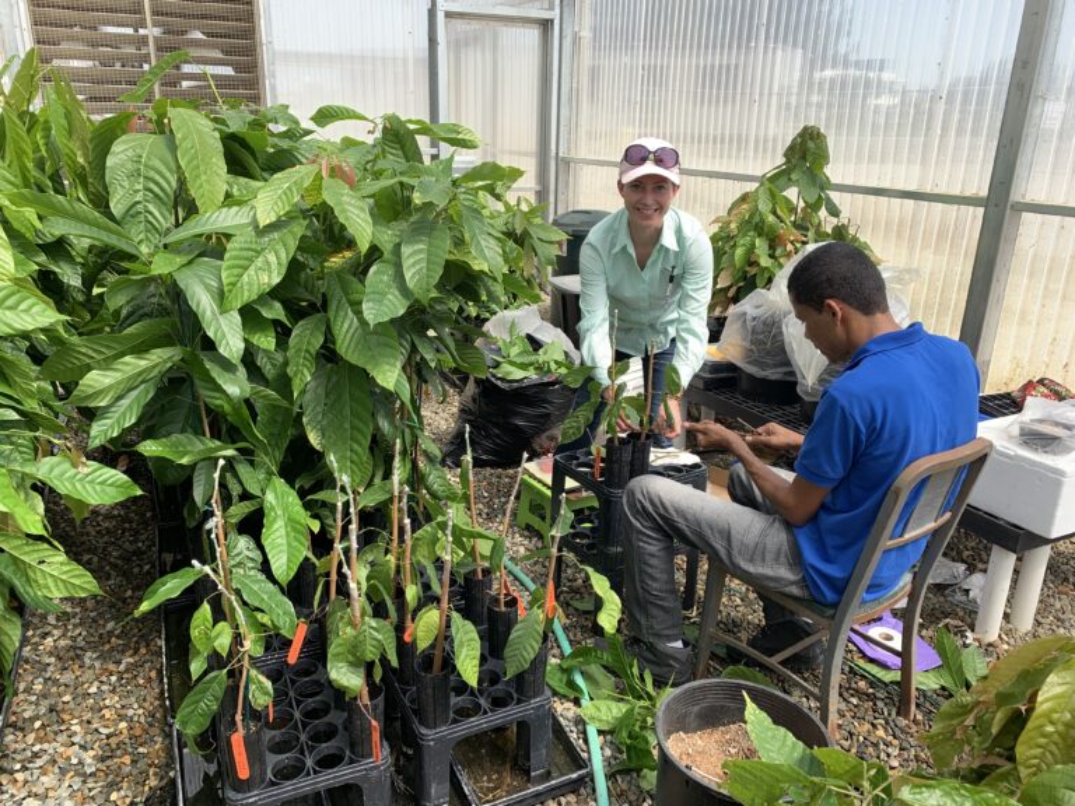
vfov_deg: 53.1
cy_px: 403
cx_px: 538
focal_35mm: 26
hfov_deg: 67.3
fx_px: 807
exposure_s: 1/259
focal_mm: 4.25
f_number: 1.8
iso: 25
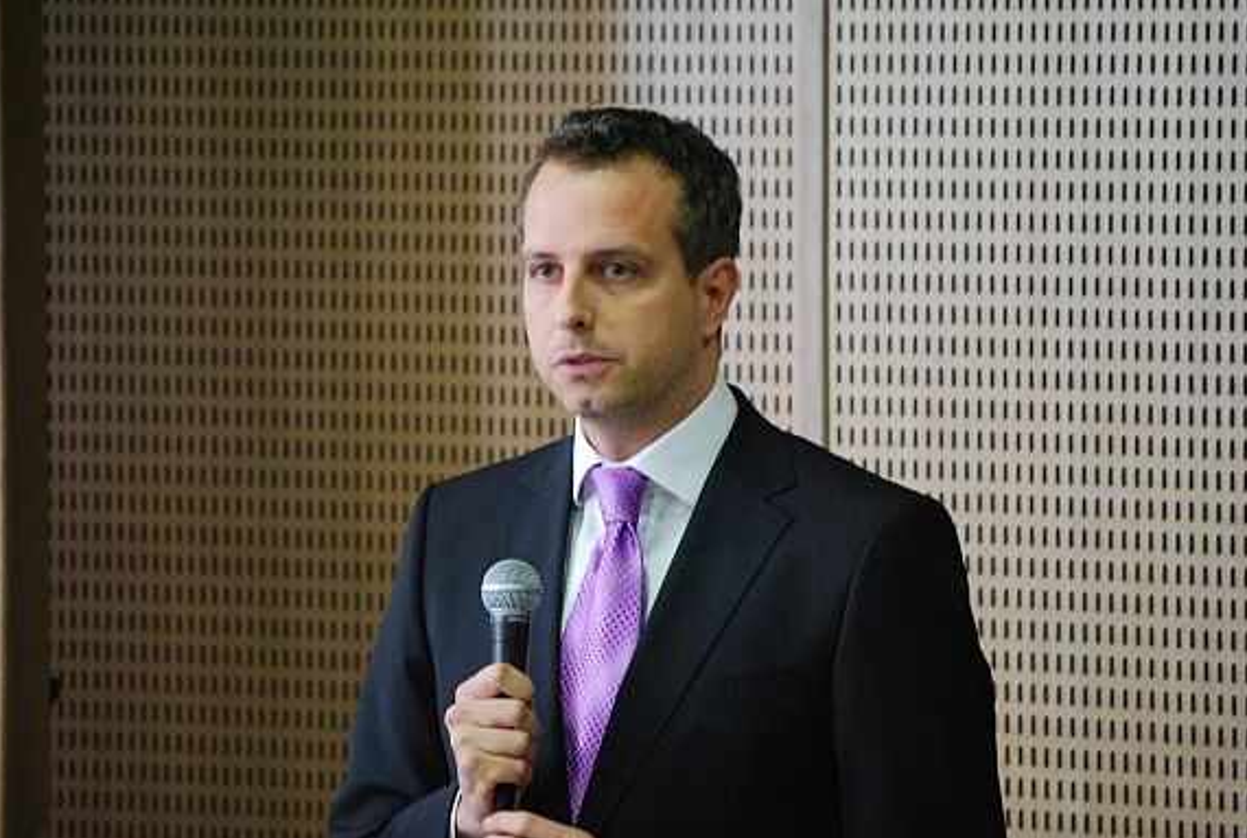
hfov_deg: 6.5
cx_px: 628
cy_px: 404
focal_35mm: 316
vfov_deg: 4.4
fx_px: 10972
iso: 1600
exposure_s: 1/20
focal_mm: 200
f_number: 5.6
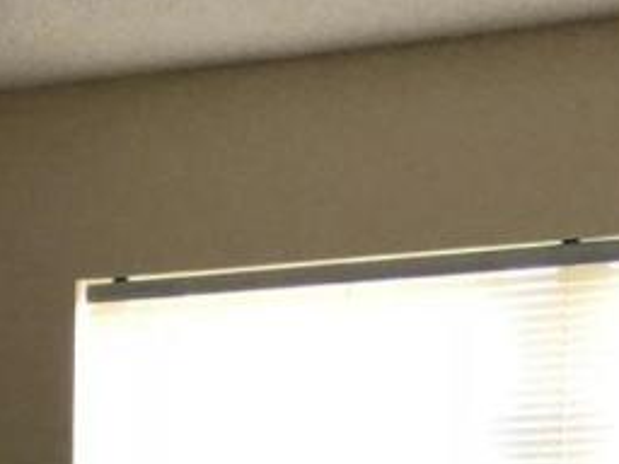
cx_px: -199
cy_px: 868
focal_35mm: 112
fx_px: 2003
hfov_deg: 16.5
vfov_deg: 12.0
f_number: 1.8
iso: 32
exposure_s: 1/30
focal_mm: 4
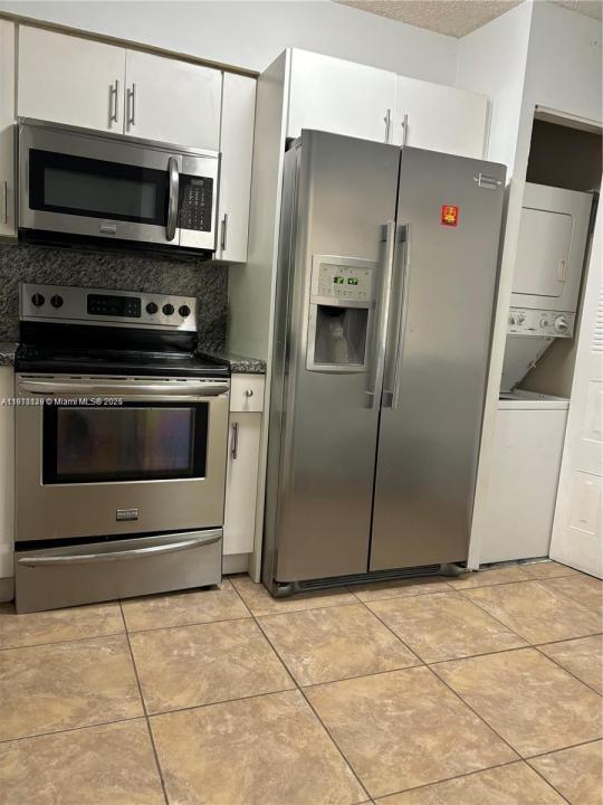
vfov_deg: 67.3
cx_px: 302
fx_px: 604
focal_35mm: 26
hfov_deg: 53.1
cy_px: 402
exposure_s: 1/60
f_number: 1.6
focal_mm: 5.96
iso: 200
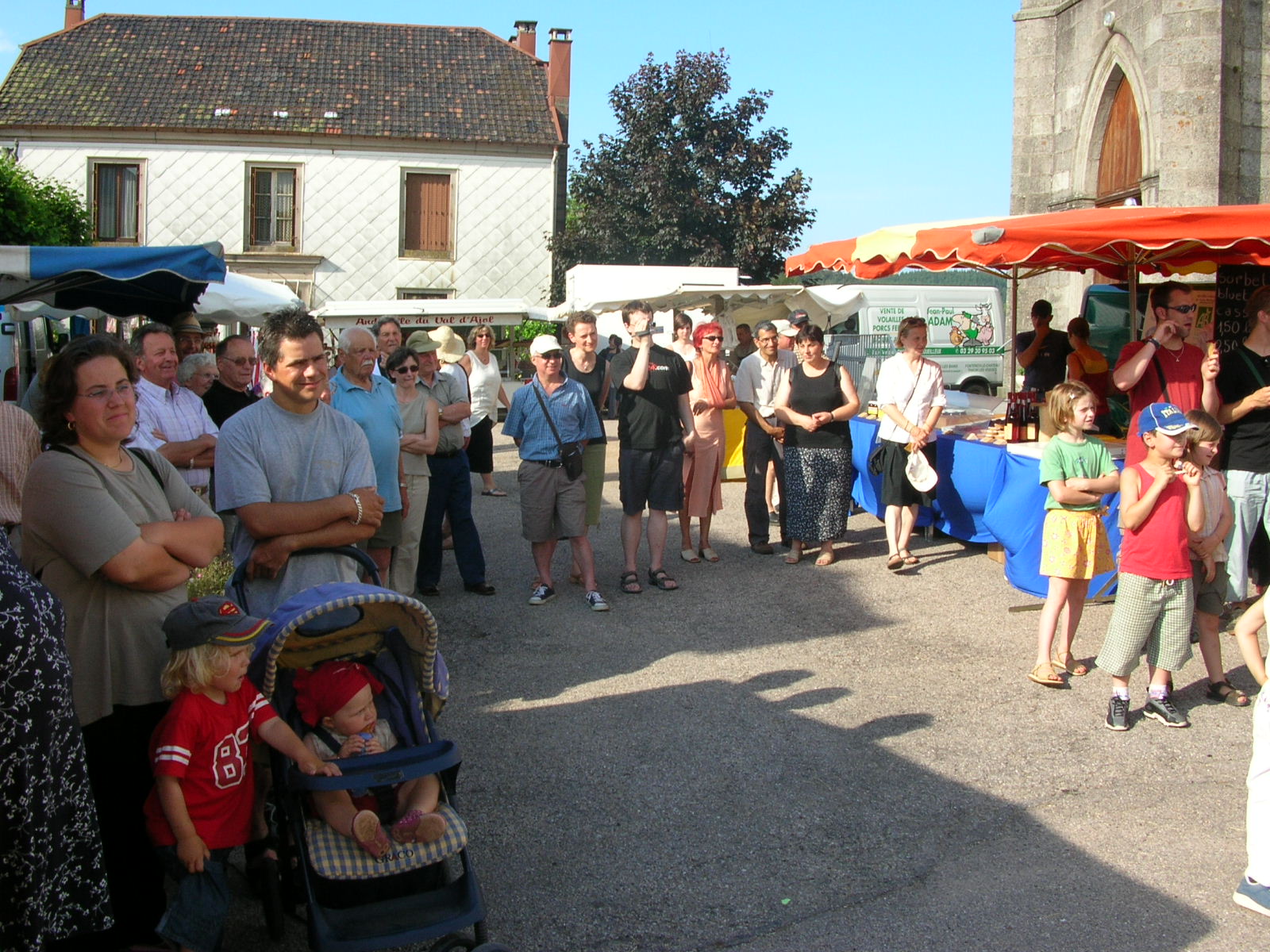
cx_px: 635
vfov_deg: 40.7
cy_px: 476
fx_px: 1284
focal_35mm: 35
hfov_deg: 52.6
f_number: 5.6
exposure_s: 1/148
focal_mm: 5.8
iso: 50
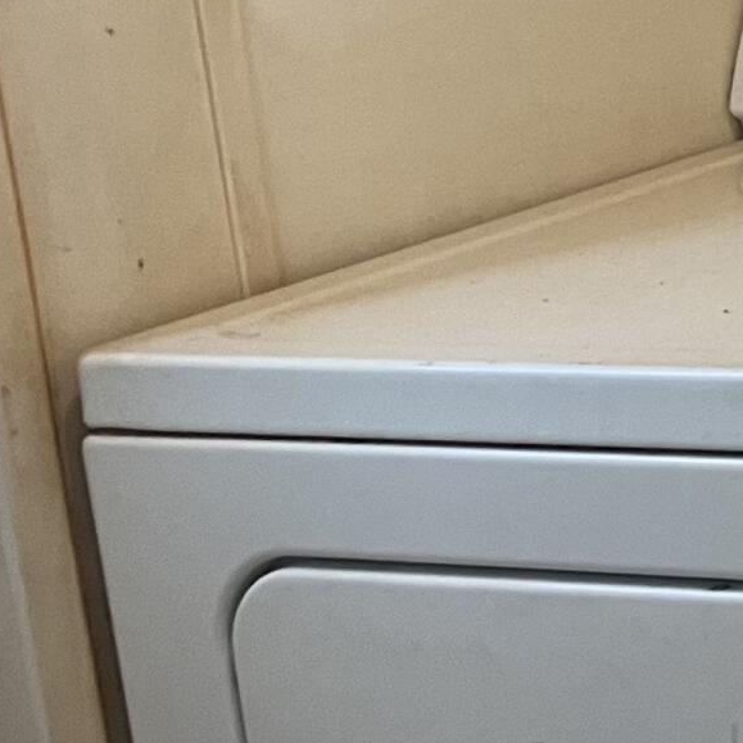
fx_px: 2890
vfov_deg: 14.5
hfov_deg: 11.7
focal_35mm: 119
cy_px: 78
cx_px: 1826
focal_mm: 5.7
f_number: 1.5
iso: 200
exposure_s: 1/60
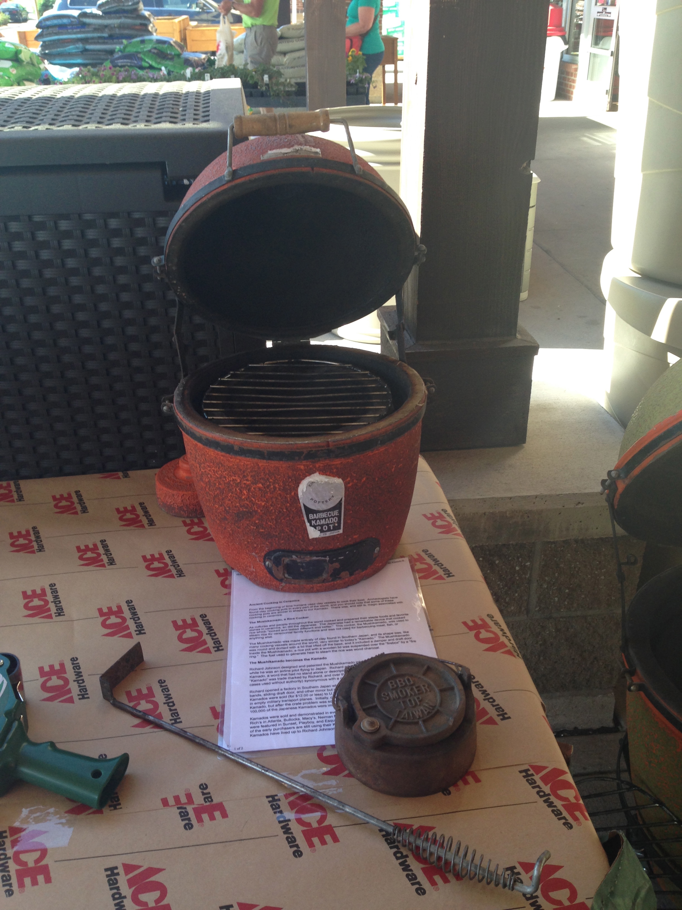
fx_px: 867
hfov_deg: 42.9
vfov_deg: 55.4
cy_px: 455
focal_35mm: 33
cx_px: 341
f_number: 2.4
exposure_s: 1/120
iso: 50
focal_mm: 4.12
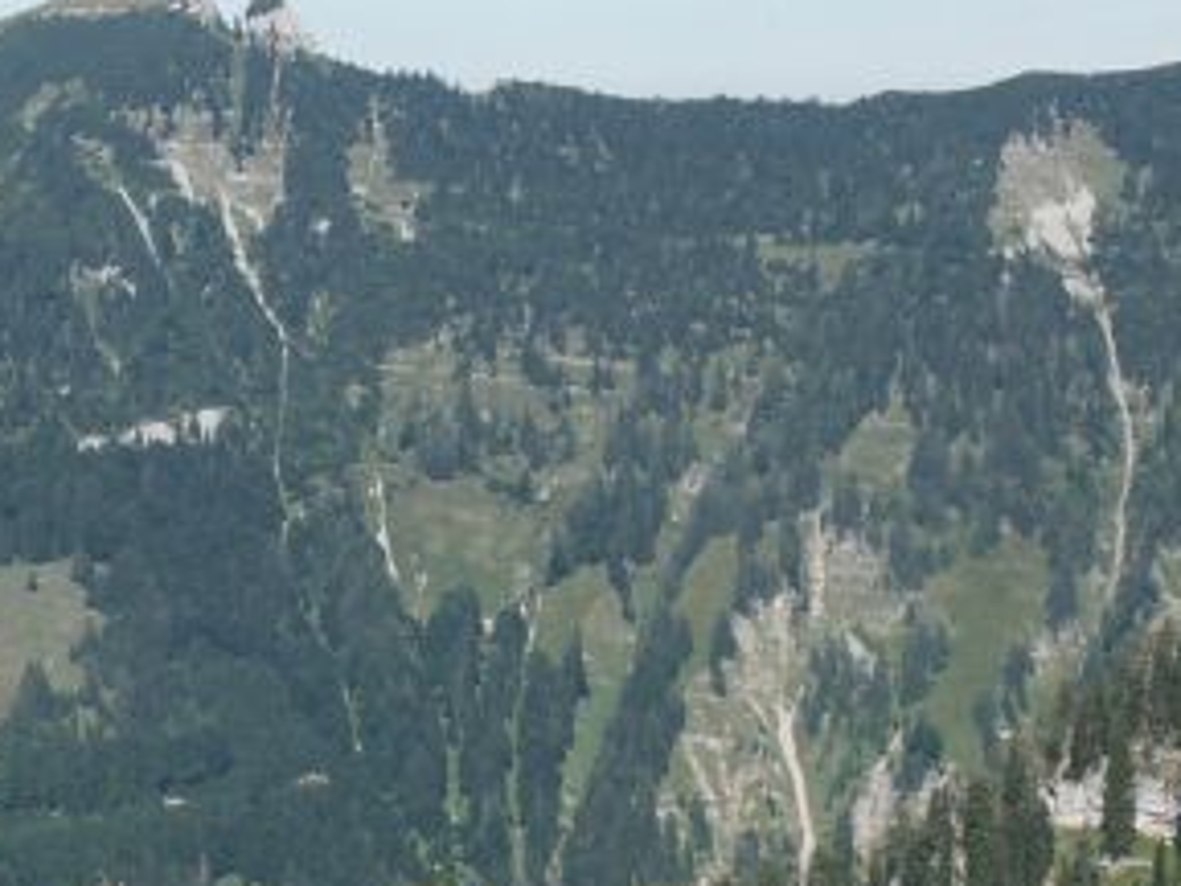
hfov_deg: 11.1
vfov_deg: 8.3
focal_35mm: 178
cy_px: 595
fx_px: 6073
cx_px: 221
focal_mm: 19.23
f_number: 6.7
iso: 100
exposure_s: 1/500
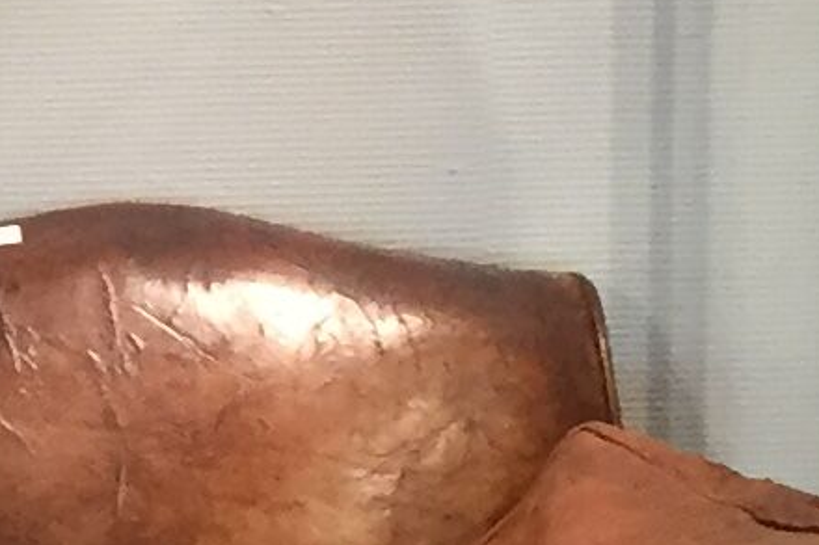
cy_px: 138
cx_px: -793
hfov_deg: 8.7
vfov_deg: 6.1
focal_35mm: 224
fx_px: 5094
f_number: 2.2
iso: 160
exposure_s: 1/33
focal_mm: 4.15
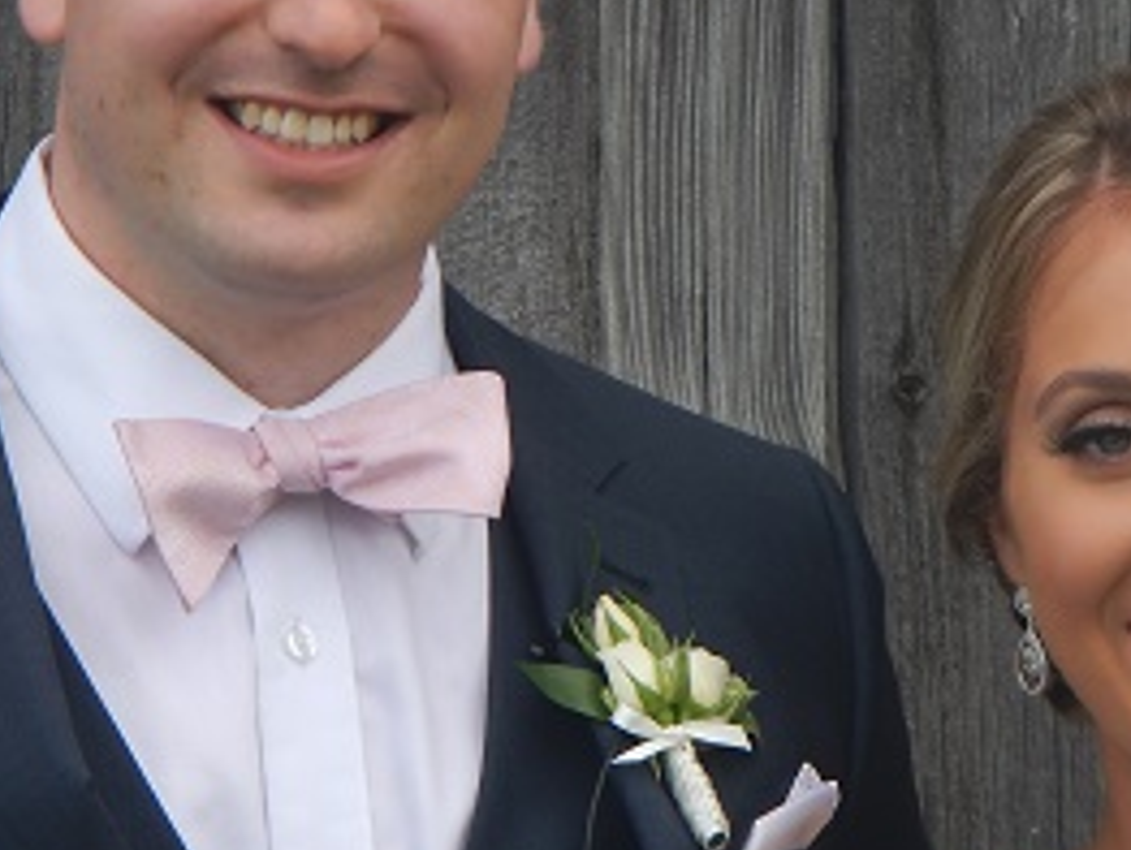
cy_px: 408
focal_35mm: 267
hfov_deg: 7.4
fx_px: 8732
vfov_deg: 5.6
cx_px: 557
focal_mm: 25
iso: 125
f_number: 4.8
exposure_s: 1/200
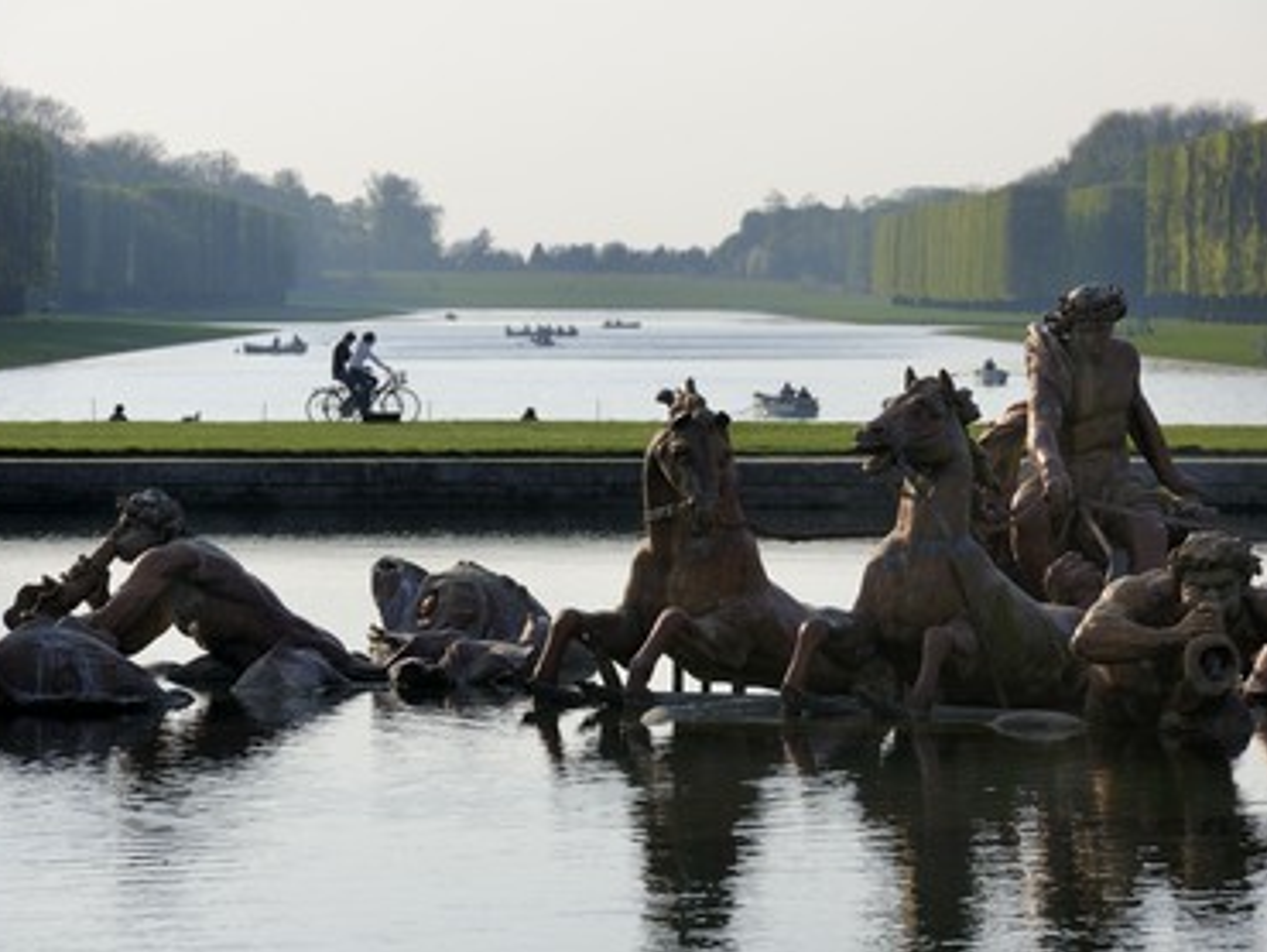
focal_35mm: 218
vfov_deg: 6.8
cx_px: 616
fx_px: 7984
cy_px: 476
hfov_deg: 9.1
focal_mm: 200
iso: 100
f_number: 9
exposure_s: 1/160
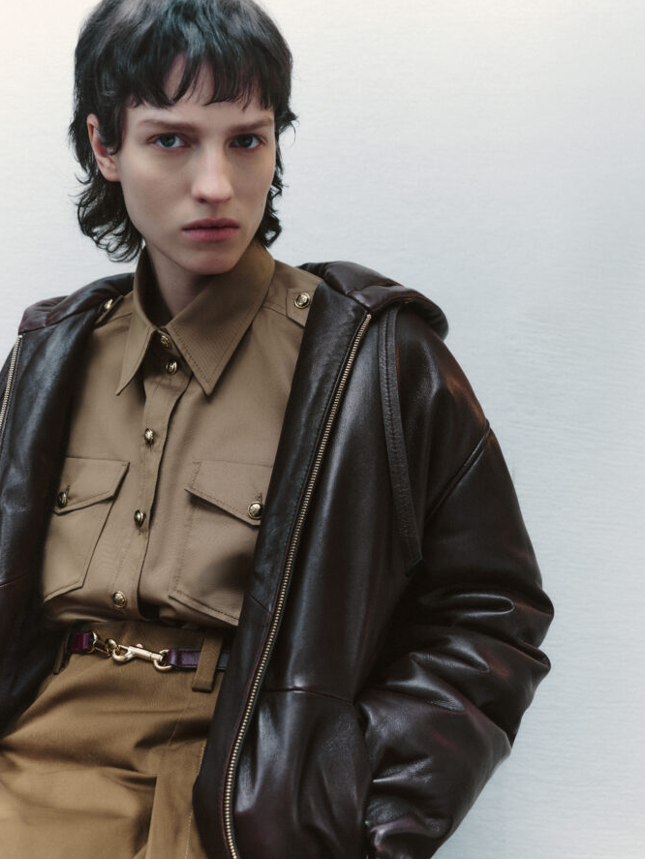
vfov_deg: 51.2
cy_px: 485
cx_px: 326
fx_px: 894
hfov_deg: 39.7
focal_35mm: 36
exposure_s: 1/30
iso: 200
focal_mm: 39.6
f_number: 5.6
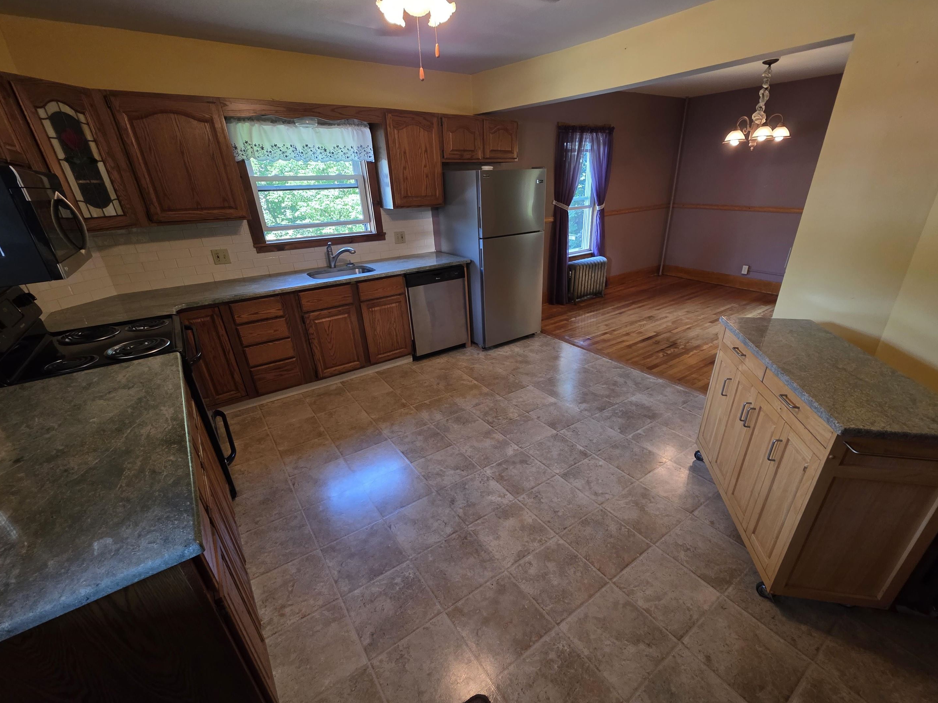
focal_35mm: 14
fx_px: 379
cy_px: 374
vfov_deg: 85.6
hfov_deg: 102.0
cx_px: 493
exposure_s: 1/60
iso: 160
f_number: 1.9
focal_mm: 2.2
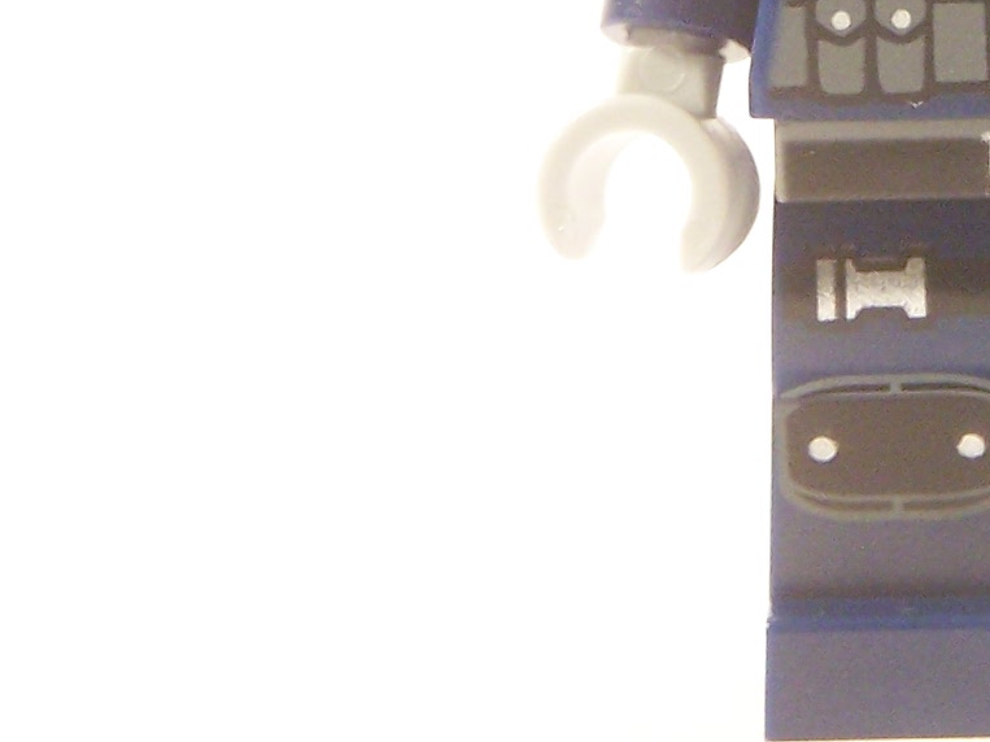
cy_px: -183
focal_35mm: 395
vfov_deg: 3.8
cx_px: 1098
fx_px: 11295
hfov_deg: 5.0
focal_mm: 19.4
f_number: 3.2
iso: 200
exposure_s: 1/15
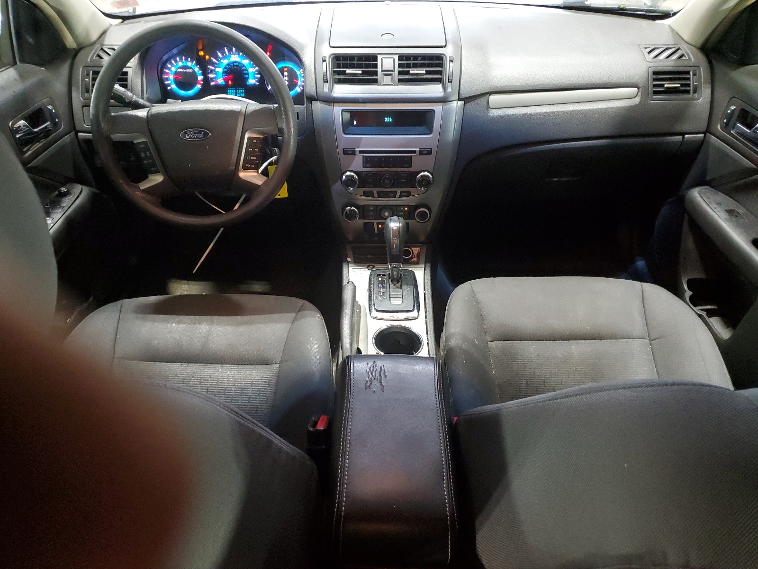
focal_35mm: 26
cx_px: 379
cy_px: 284
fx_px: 569
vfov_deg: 53.1
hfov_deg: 67.3
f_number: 1.5
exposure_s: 1/40
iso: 369
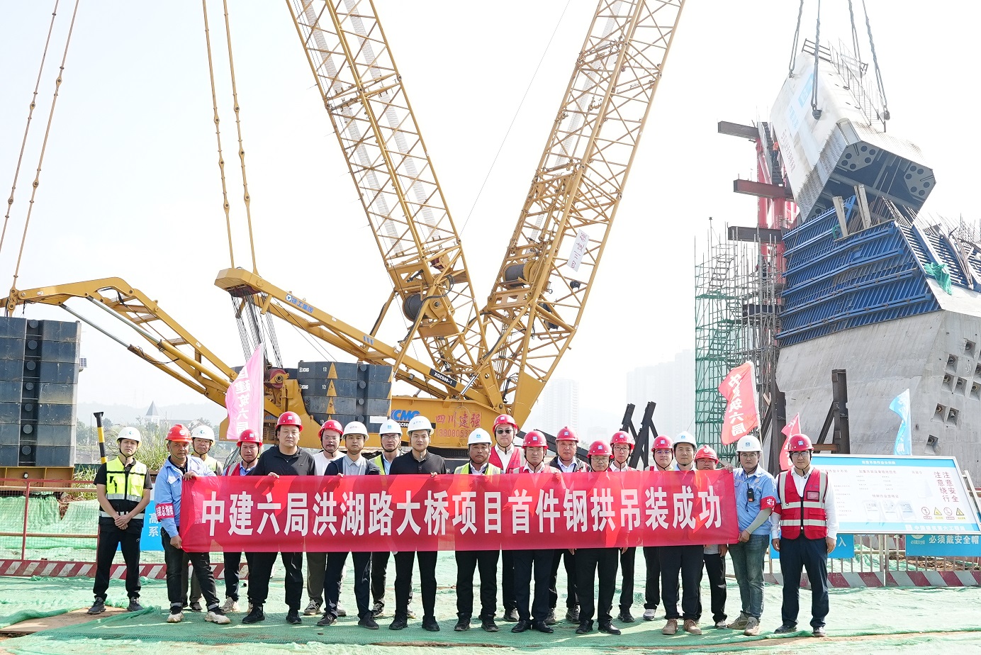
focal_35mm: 36
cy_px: 328
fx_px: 981
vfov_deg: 36.9
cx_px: 490
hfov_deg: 53.1
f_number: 2.8
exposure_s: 1/8000
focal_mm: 24
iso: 800
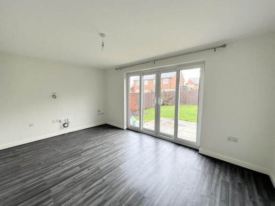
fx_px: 111
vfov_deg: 85.7
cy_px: 103
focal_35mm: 14
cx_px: 138
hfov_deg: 102.1
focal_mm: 2.22
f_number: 2.2
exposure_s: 1/99
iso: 80
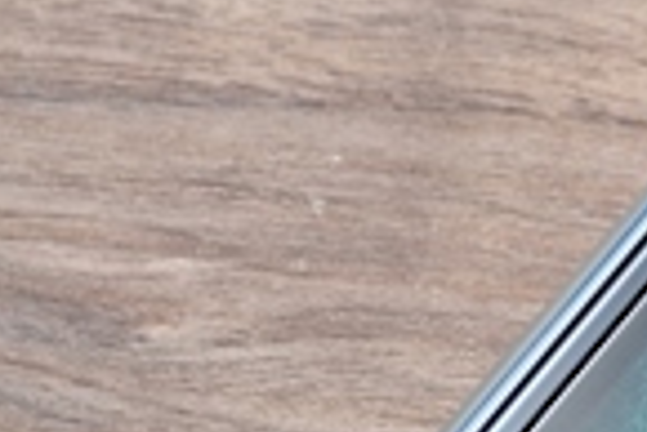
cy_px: 668
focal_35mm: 424
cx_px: 660
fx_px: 7636
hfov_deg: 4.8
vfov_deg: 3.2
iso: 800
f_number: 5.6
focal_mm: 57
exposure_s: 1/125
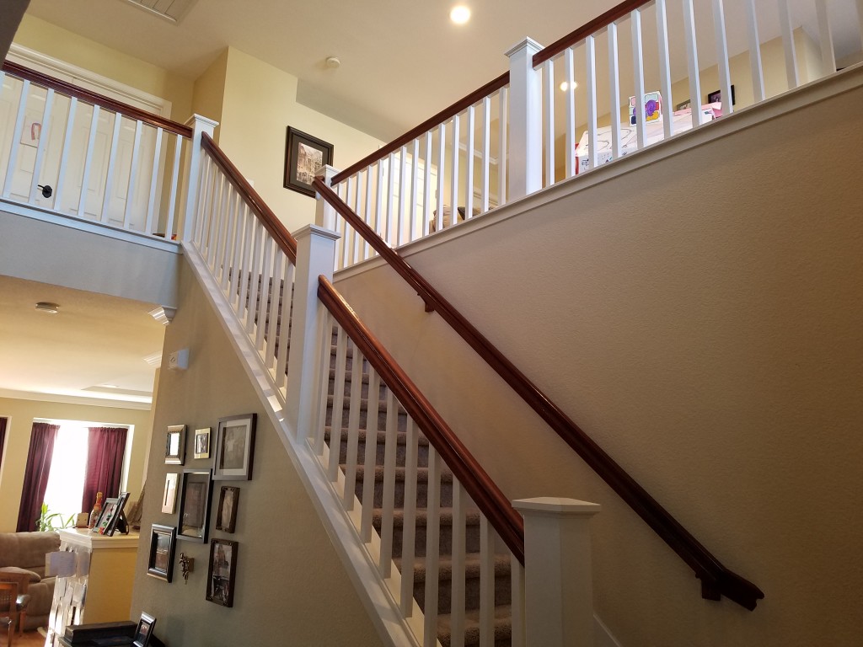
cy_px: 324
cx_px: 432
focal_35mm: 26
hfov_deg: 67.3
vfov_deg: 53.1
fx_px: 648
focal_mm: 4.2
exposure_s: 1/30
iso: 160
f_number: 1.7
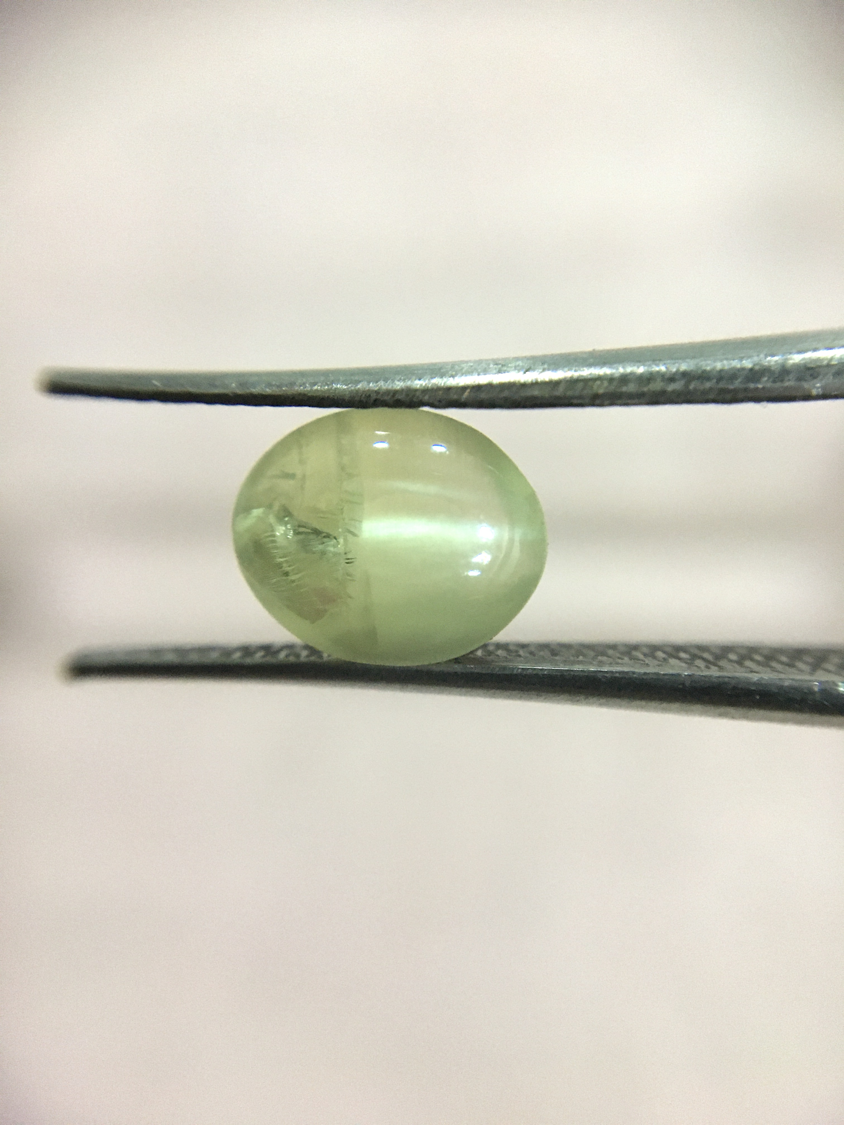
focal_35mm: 29
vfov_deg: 61.7
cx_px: 422
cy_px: 562
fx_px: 943
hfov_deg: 48.2
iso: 200
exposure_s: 1/17
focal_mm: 4.15
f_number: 2.2
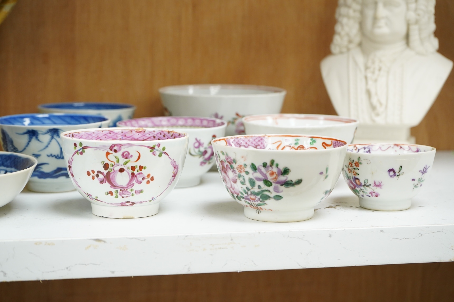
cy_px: 151
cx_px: 227
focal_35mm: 70
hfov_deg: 28.9
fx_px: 882
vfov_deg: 19.4
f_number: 8
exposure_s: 1/80
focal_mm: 70
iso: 2500
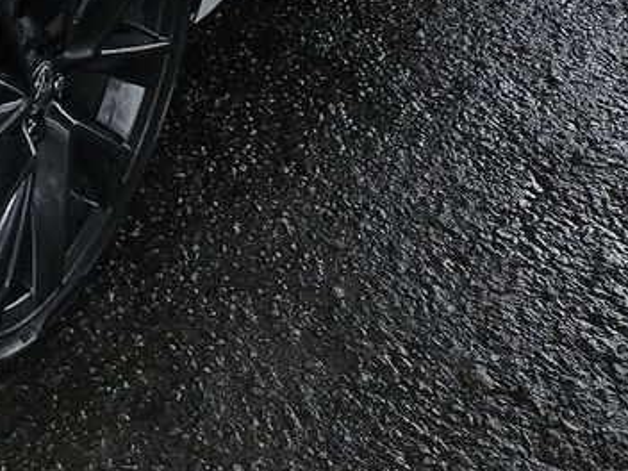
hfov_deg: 16.8
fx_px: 1977
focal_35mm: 109
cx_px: -241
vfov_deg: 12.2
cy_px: -426
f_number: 1.8
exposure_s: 1/223
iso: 50
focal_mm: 6.7
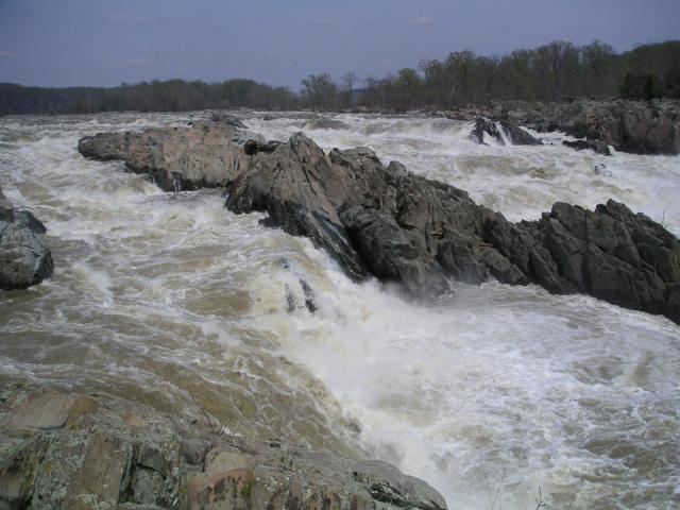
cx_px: 340
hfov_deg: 49.0
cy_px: 255
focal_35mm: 38
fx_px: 746
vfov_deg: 37.7
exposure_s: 1/350
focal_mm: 6
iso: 50
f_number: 6.7
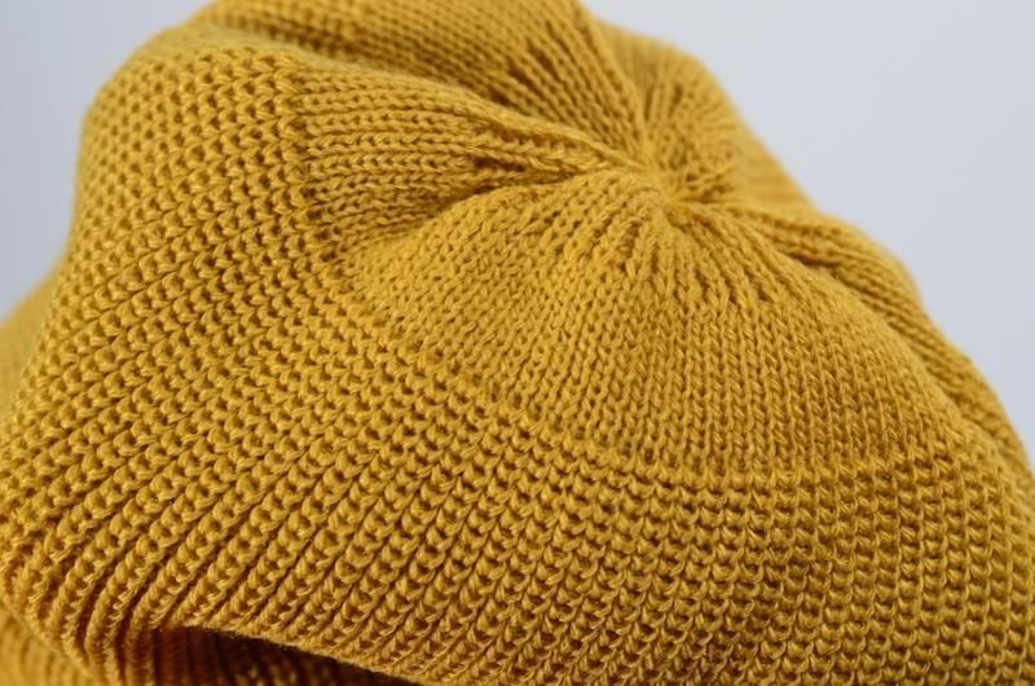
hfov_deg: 33.5
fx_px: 1722
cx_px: 518
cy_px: 343
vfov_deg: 22.5
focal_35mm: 60
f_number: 8
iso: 500
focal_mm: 40
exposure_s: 1/60
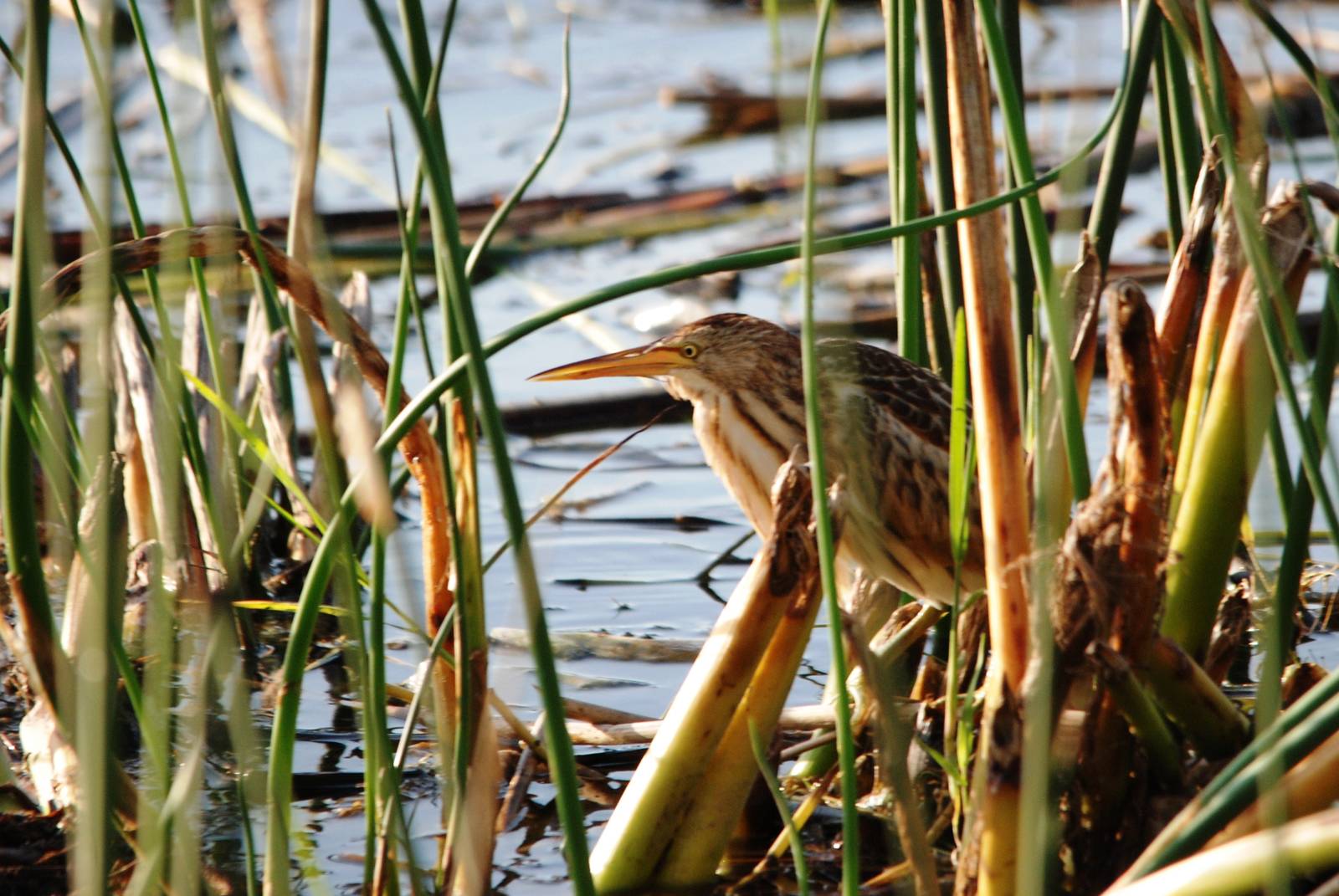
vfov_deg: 1.8
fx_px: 27929
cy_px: 448
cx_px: 670
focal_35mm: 750
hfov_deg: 2.7
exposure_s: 1/320
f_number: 6.3
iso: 400
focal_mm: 500
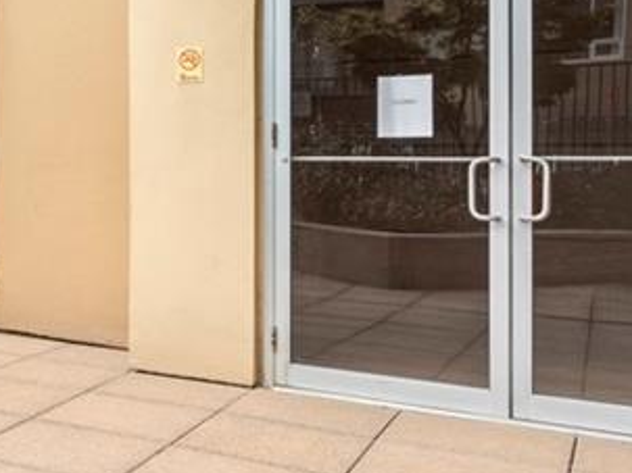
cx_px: -263
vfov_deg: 27.9
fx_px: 949
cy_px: 165
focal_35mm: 52
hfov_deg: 27.8
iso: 100
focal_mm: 16
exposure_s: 1/60
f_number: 5.6
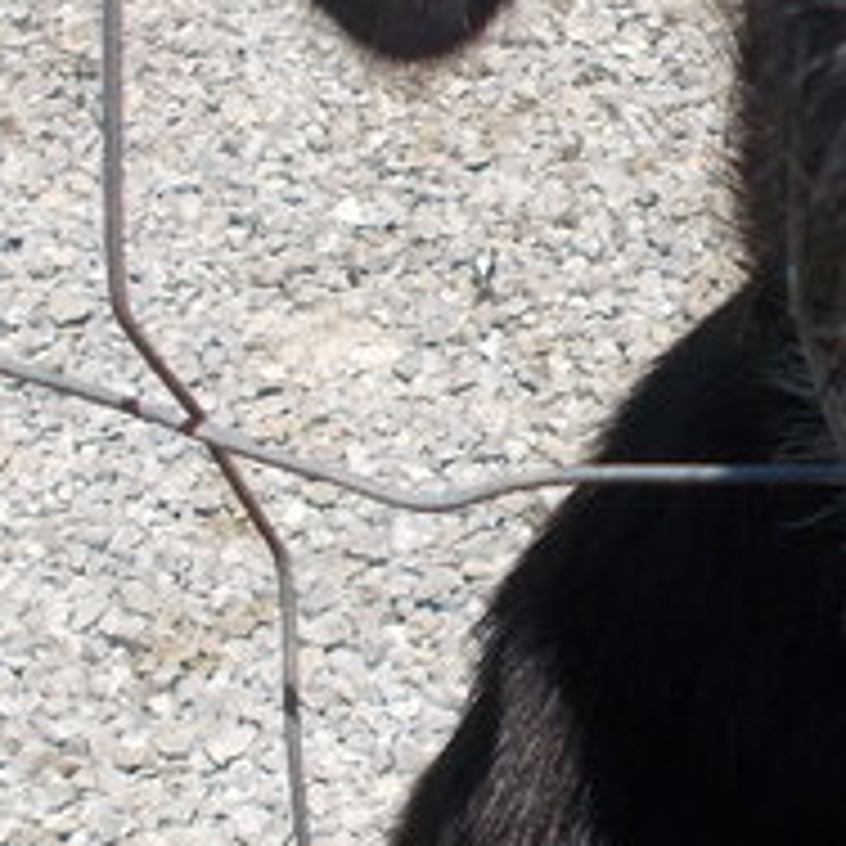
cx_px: 994
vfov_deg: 13.9
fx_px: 3456
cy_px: 302
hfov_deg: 13.6
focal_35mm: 125
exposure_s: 1/160
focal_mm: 4.6
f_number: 8
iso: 80
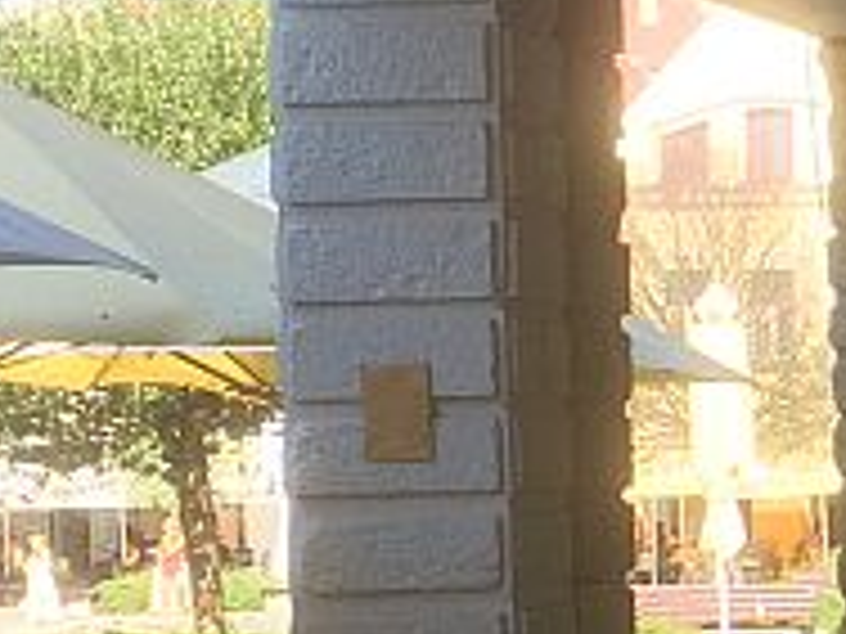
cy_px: 679
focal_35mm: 158
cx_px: 1242
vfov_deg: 9.3
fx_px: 3861
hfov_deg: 12.0
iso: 32
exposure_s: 1/172
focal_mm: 4.15
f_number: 2.2
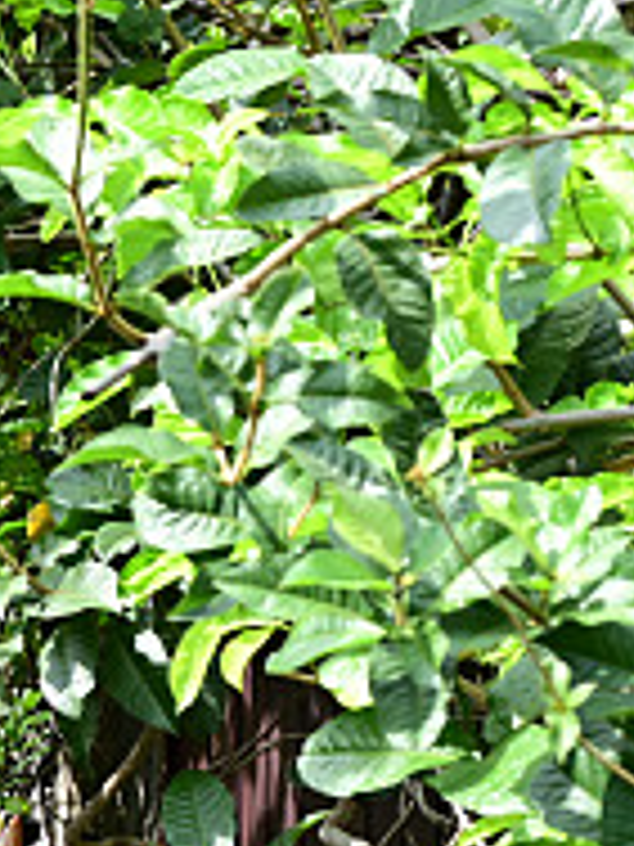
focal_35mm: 164
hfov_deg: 8.2
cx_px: -944
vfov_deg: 11.9
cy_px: 925
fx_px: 4005
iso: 100
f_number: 8
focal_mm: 40
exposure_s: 1/40
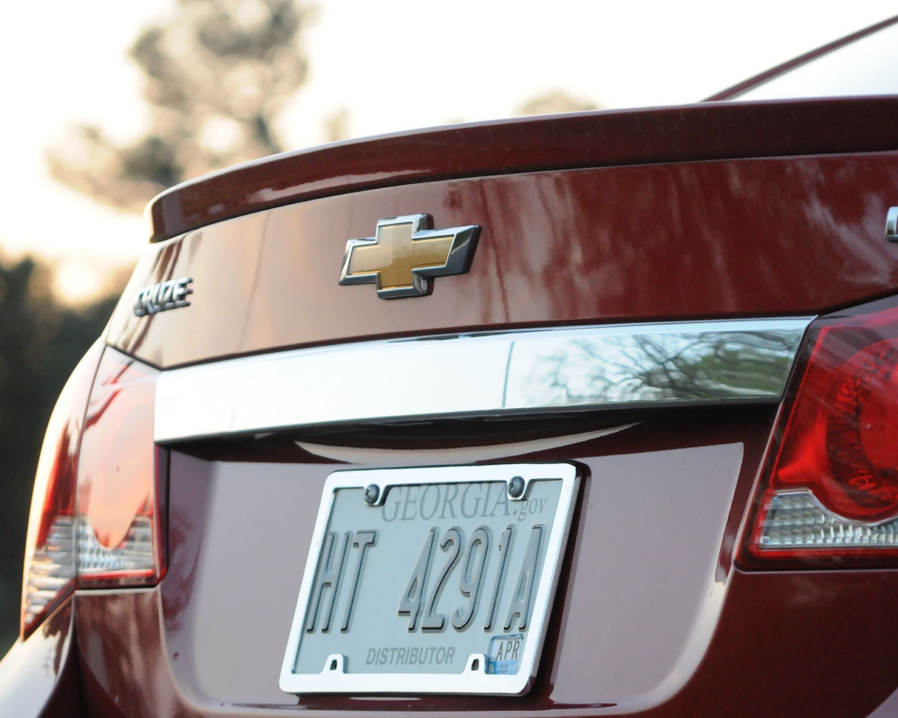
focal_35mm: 198
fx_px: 5252
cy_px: 331
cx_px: 523
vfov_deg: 7.8
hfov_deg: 9.8
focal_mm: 105
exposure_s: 1/200
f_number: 5
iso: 2000
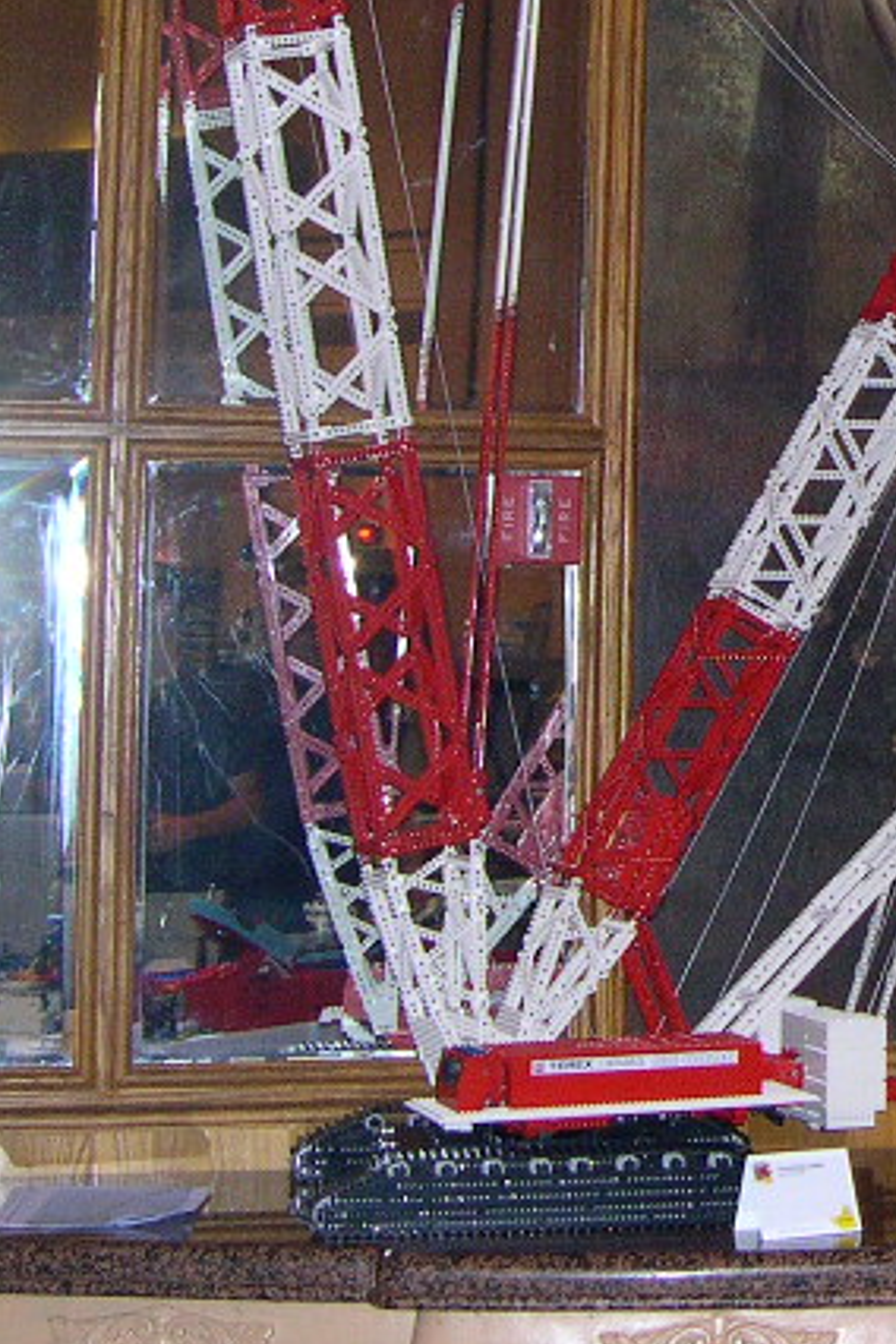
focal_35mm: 95
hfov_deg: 13.6
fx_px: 3546
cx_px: 1309
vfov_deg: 21.2
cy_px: 243
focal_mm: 8
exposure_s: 1/60
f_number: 2.8
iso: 400
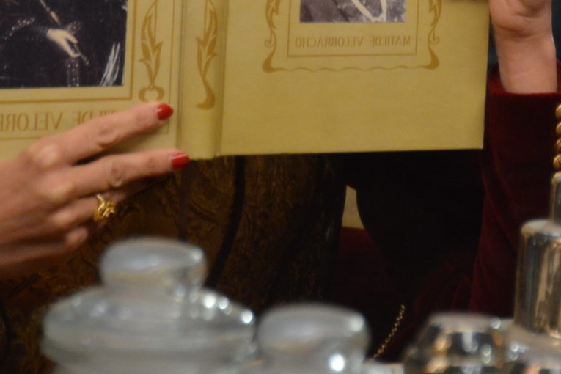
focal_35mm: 318
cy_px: -189
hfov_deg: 6.5
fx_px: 4955
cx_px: 519
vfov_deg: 4.3
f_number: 5.6
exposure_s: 1/160
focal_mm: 95
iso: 2500
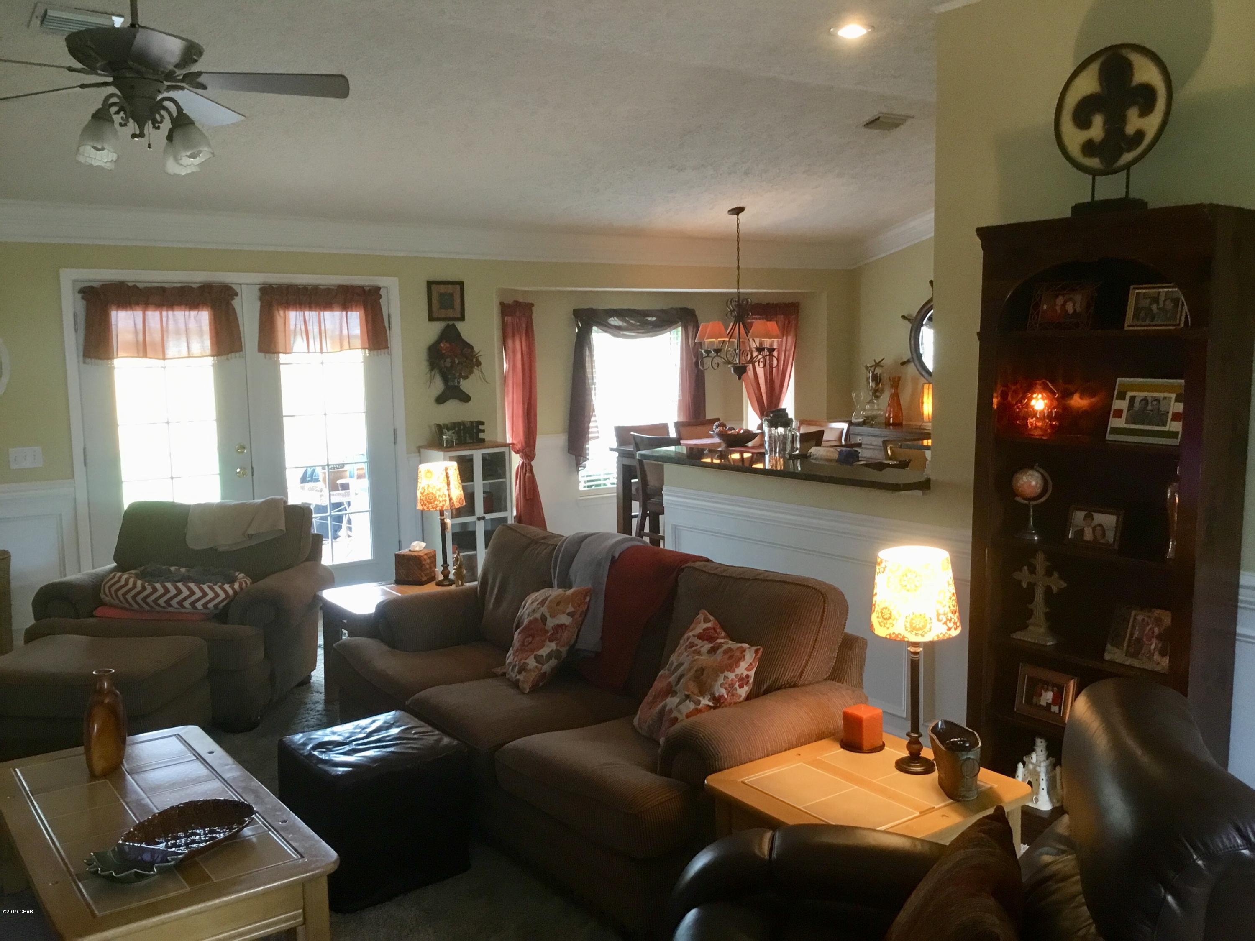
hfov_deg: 58.4
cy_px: 470
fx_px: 1124
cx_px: 628
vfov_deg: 45.4
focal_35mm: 31
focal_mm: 3.3
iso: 80
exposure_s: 1/30
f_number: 2.4
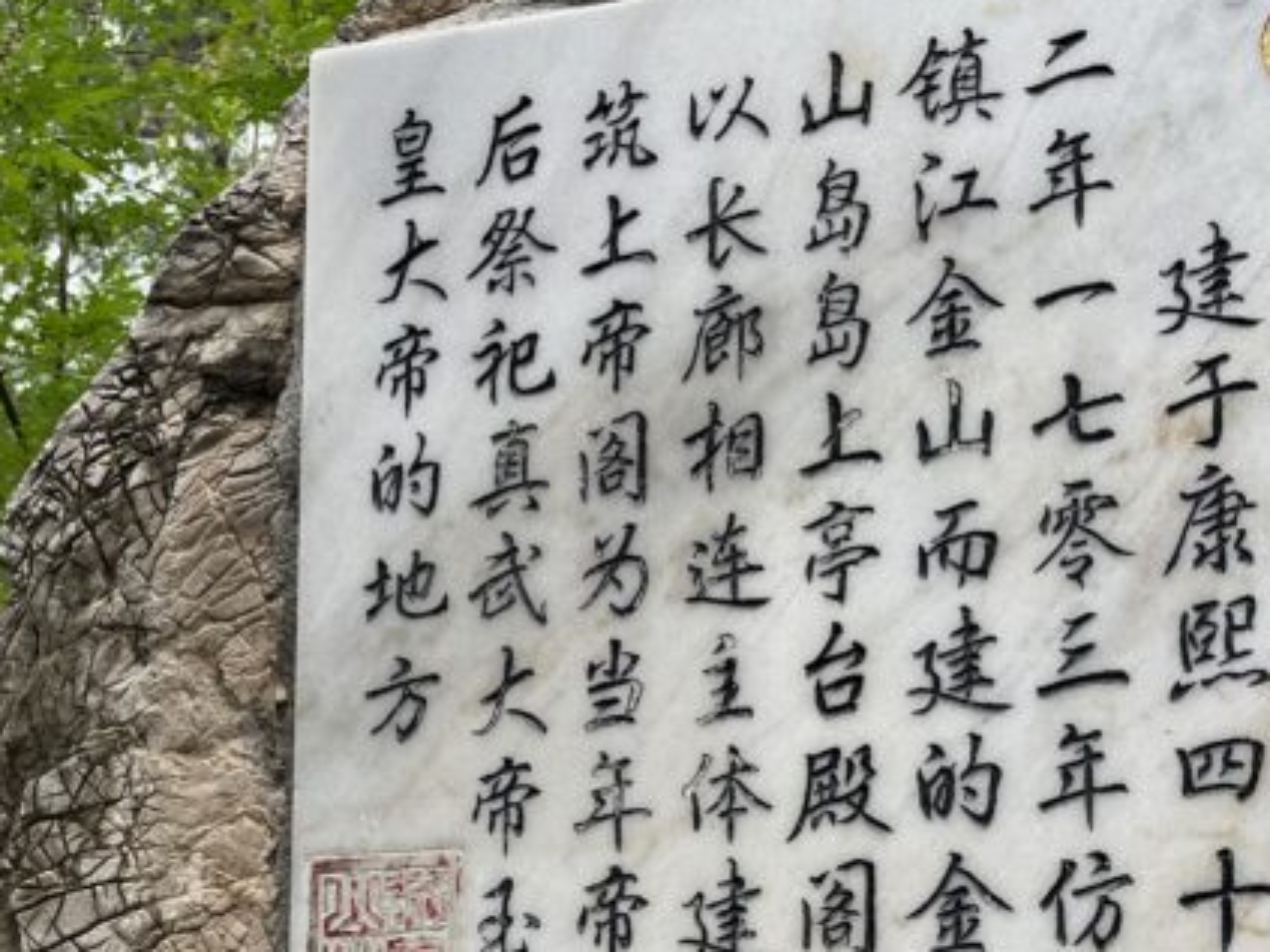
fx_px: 2311
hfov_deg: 30.7
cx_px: 549
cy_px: 868
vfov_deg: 22.7
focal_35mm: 63
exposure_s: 1/175
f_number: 1.6
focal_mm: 5.1
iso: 40
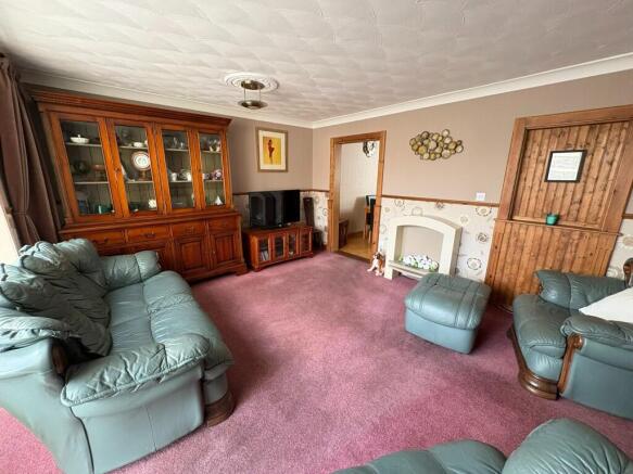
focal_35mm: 14
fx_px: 256
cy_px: 237
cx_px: 316
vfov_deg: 85.7
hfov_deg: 102.1
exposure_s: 1/89
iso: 250
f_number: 2.2
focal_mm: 2.22
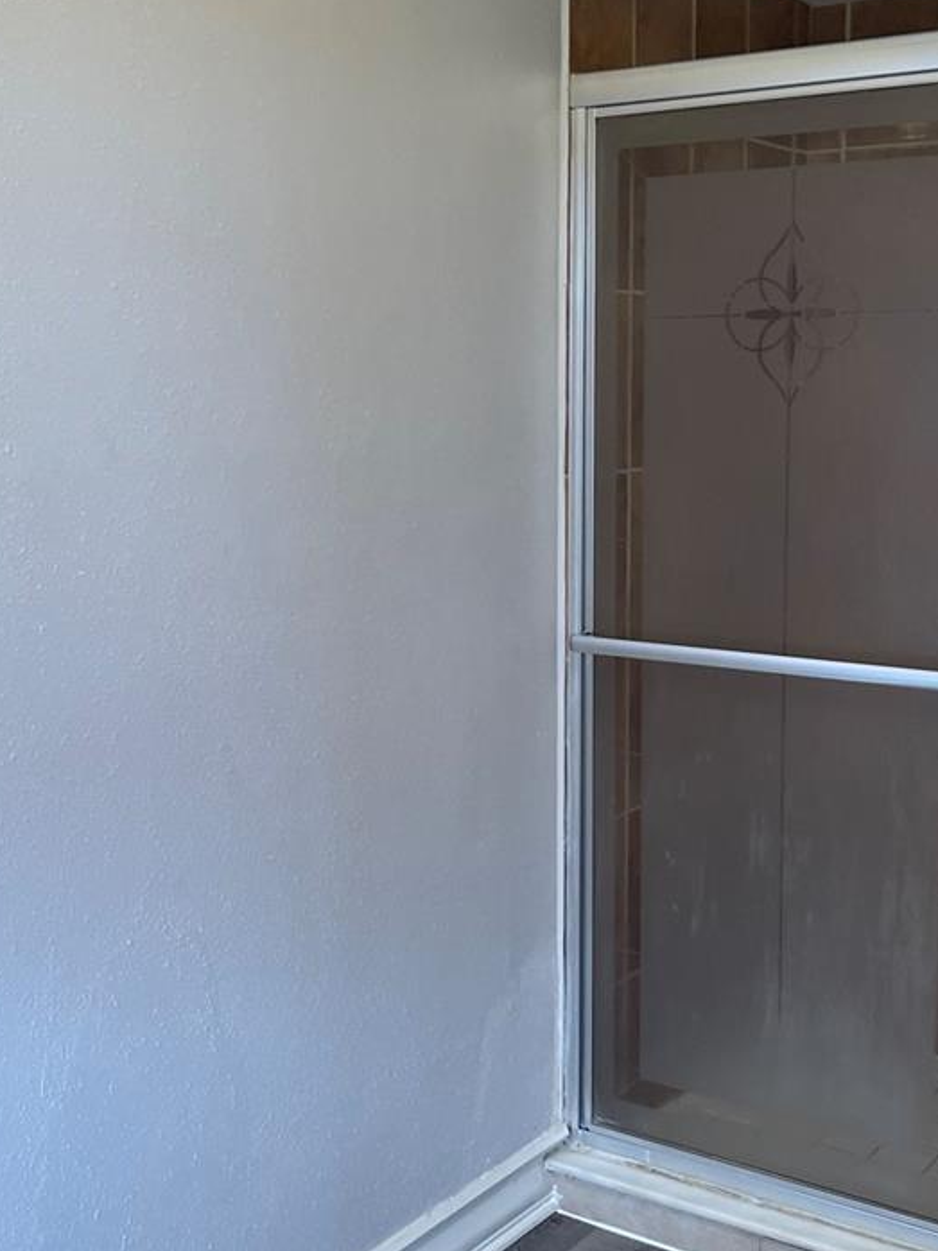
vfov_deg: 43.8
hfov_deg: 33.4
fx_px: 1555
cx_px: 581
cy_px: 565
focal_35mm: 43
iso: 160
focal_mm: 5.1
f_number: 1.6
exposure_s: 1/60
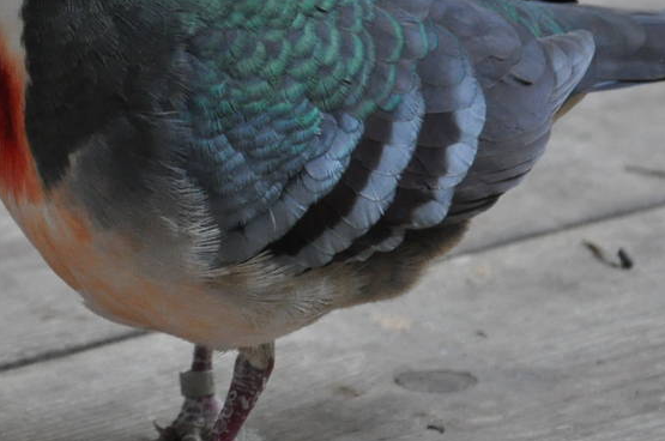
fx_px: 8380
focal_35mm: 454
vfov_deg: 3.0
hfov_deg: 4.5
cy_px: 98
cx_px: 113
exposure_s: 1/100
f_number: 5.6
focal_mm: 105
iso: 1600
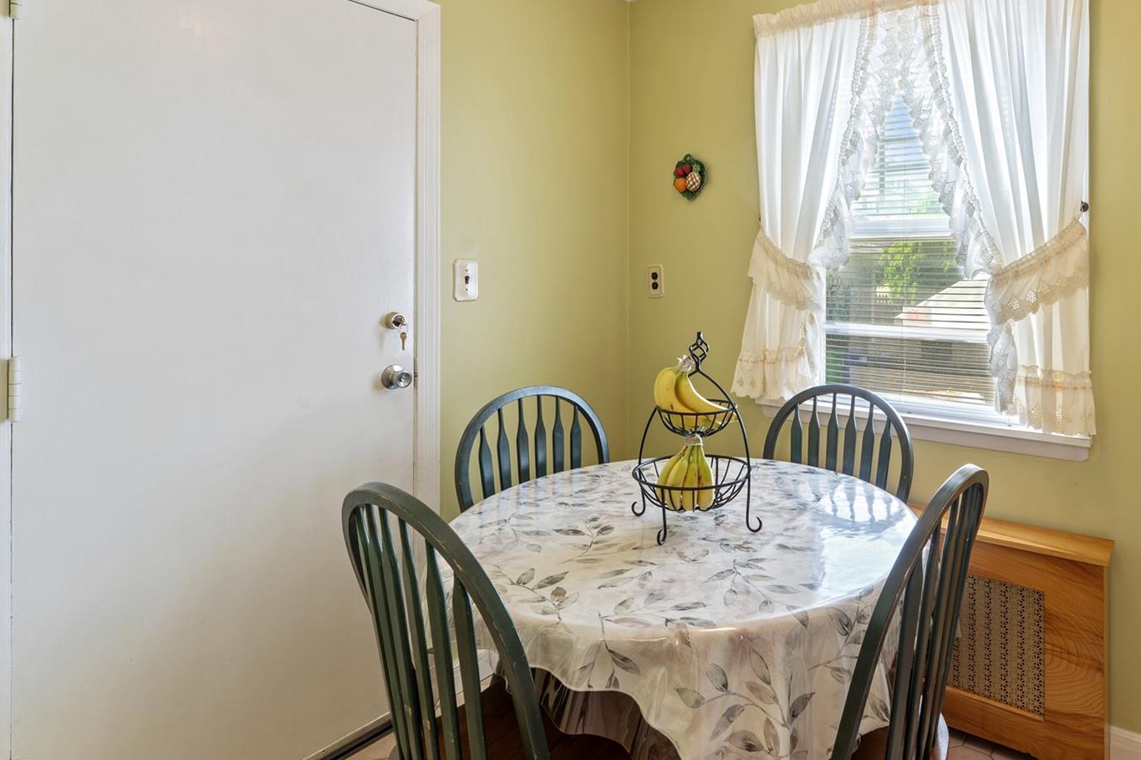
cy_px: 258
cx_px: 772
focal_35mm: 21
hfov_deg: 78.2
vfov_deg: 58.3
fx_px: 666
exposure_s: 3.2
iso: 100
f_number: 11
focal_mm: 14
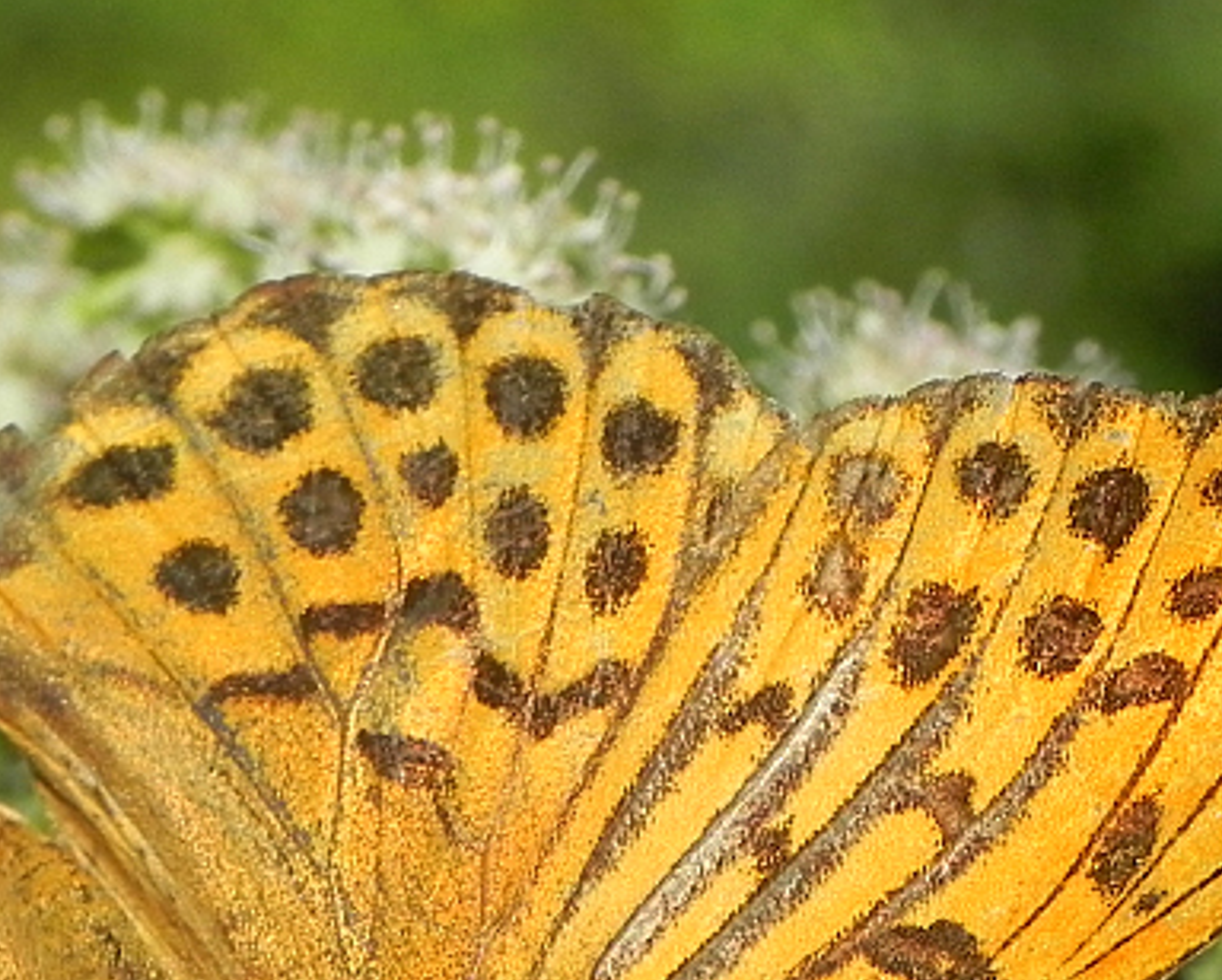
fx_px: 9883
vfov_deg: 5.7
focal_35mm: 273
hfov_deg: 7.1
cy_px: 897
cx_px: 321
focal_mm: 18.8
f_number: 5
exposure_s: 1/575
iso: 160
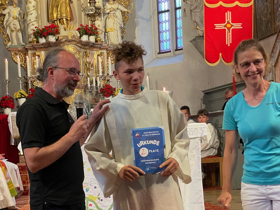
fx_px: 420
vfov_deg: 28.0
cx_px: 140
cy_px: 105
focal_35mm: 52
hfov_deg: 36.8
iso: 250
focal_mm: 6
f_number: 2
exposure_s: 1/50
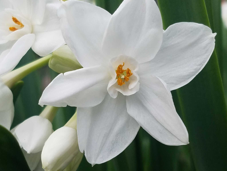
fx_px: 170
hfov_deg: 67.3
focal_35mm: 26
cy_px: 86
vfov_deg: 53.1
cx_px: 114
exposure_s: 1/752
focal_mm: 4.2
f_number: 1.7
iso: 50
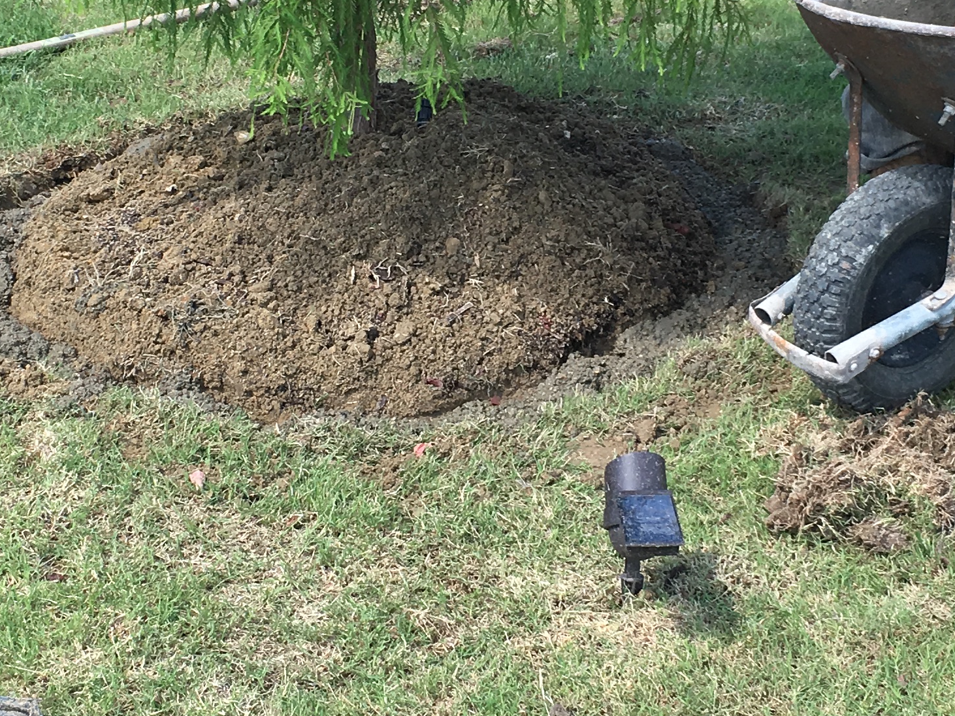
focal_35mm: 80
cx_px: 483
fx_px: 2207
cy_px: 262
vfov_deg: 18.4
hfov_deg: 24.4
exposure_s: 1/371
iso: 25
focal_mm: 4.15
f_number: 2.2
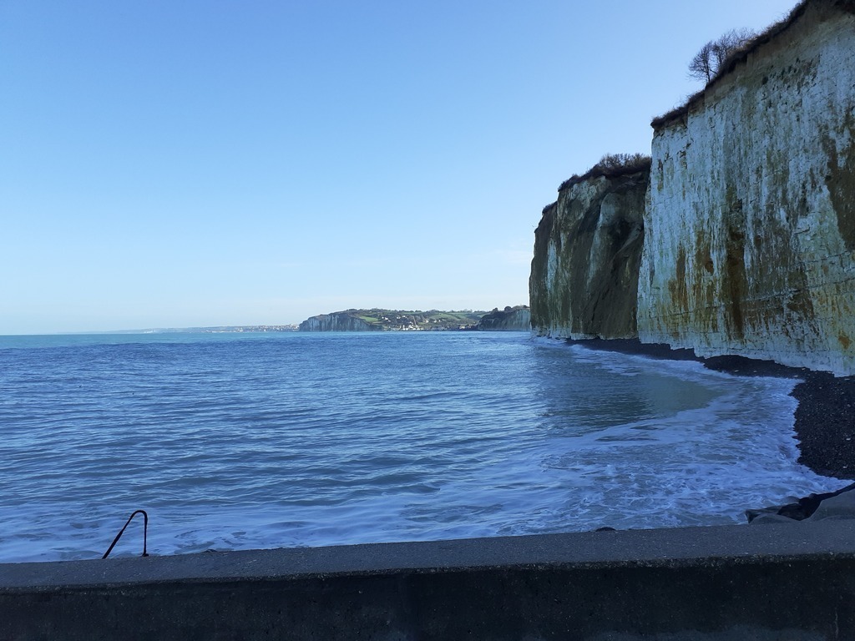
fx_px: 667
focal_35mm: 27
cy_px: 320
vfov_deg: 51.4
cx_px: 428
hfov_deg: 65.3
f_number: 1.9
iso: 40
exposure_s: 1/1116
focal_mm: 3.6
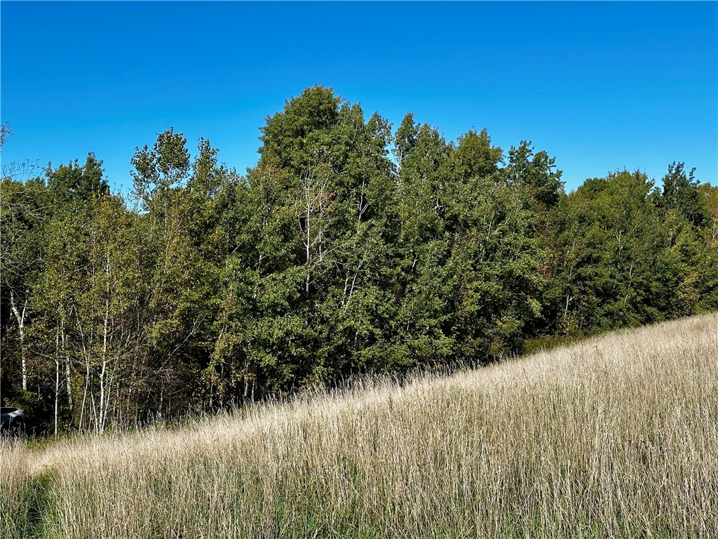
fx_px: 996
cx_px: 359
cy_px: 270
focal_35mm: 48
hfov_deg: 39.7
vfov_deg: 30.3
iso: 64
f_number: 1.78
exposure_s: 1/3876
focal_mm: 6.86
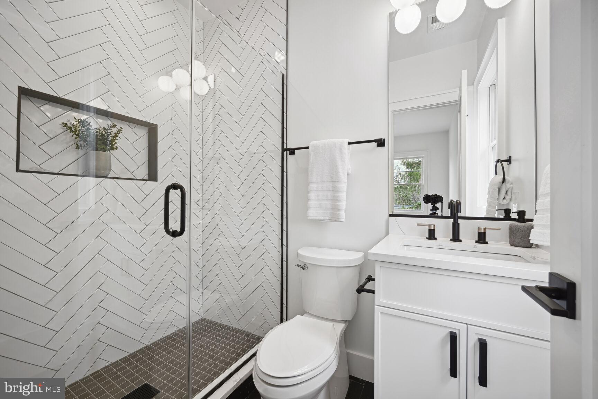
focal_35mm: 14
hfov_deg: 104.3
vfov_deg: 81.2
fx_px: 233
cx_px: 299
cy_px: 200
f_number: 9
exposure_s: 1/20
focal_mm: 14
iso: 200
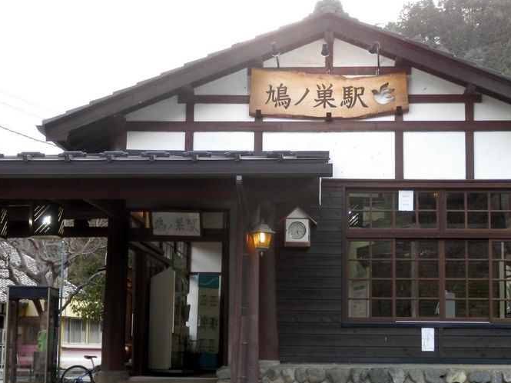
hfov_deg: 29.8
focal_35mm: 65
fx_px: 959
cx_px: 280
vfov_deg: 22.6
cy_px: 213
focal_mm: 9.8
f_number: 4.1
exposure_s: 1/50
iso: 200
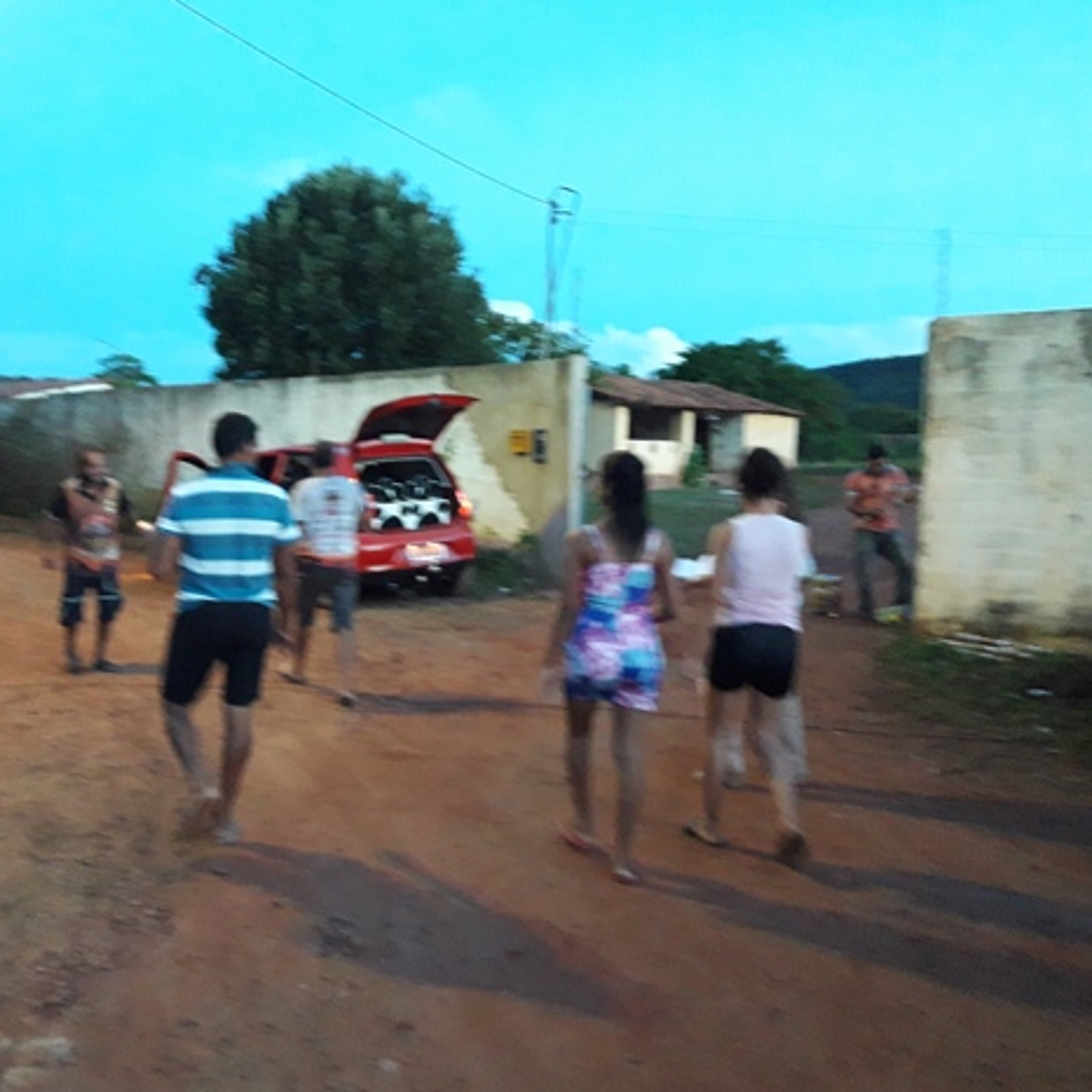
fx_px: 1213
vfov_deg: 48.5
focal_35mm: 34
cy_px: 546
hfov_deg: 48.1
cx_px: 422
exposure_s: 1/24
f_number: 1.9
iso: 400
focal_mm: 3.7
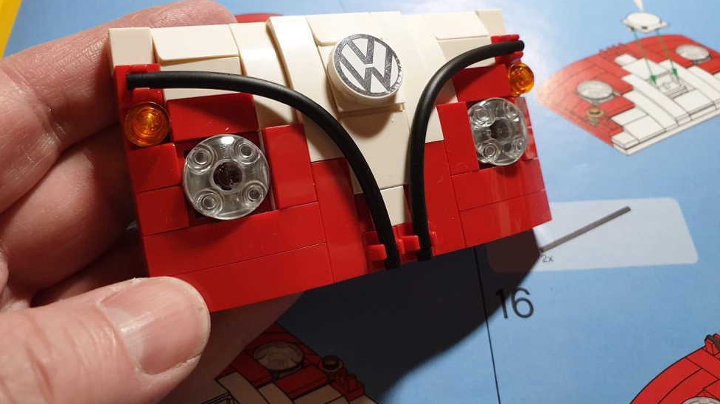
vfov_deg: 39.9
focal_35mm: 29
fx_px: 554
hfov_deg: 66.1
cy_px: 149
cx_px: 357
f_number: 2.4
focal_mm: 4.3
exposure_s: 1/50
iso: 250
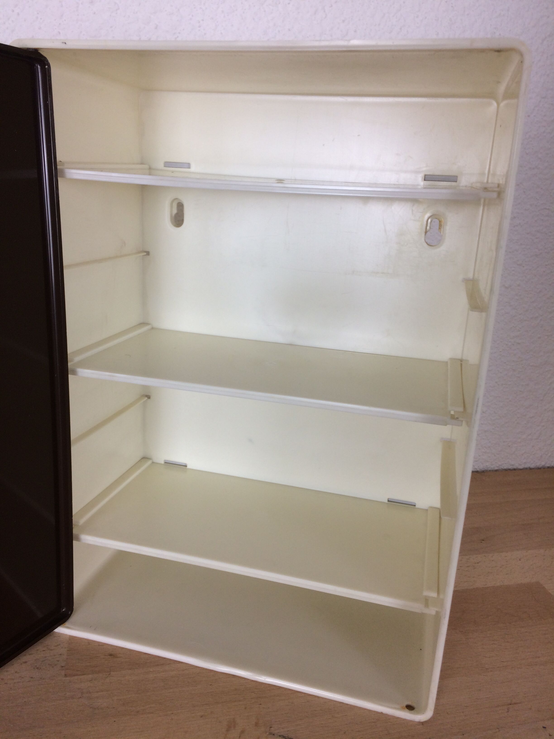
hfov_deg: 48.2
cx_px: 277
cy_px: 370
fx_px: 619
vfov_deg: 61.7
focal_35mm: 29
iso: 50
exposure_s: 1/50
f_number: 2.2
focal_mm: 4.15
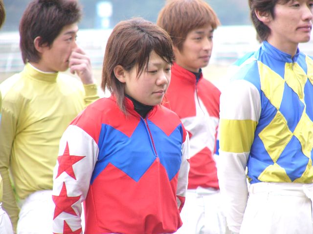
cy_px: 117
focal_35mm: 432
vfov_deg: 3.4
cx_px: 156
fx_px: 3906
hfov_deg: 4.6
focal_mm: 72
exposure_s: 1/100
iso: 50
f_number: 3.7
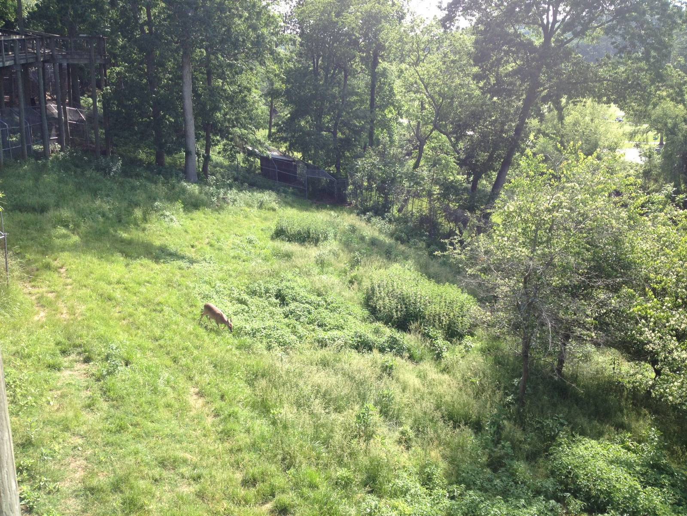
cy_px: 258
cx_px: 344
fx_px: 695
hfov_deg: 52.6
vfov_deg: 40.7
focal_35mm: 35
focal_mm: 4.28
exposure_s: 1/502
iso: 50
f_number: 2.4
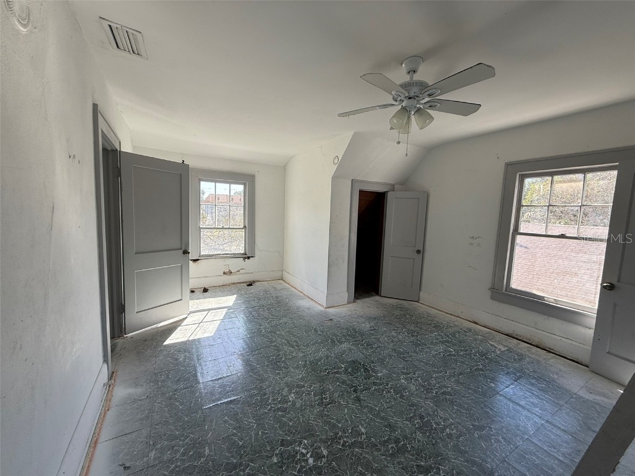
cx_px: 318
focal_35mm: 14
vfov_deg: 85.7
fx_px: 257
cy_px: 238
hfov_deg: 102.1
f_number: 2.2
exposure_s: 1/177
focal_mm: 2.22
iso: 50
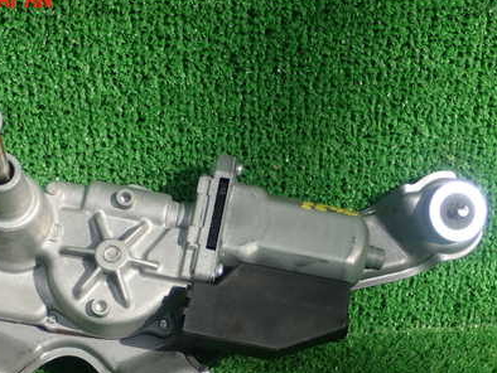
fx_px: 1006
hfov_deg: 27.7
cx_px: 201
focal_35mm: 70
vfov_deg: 20.9
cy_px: 267
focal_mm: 8.41
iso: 125
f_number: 3.1
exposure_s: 1/200
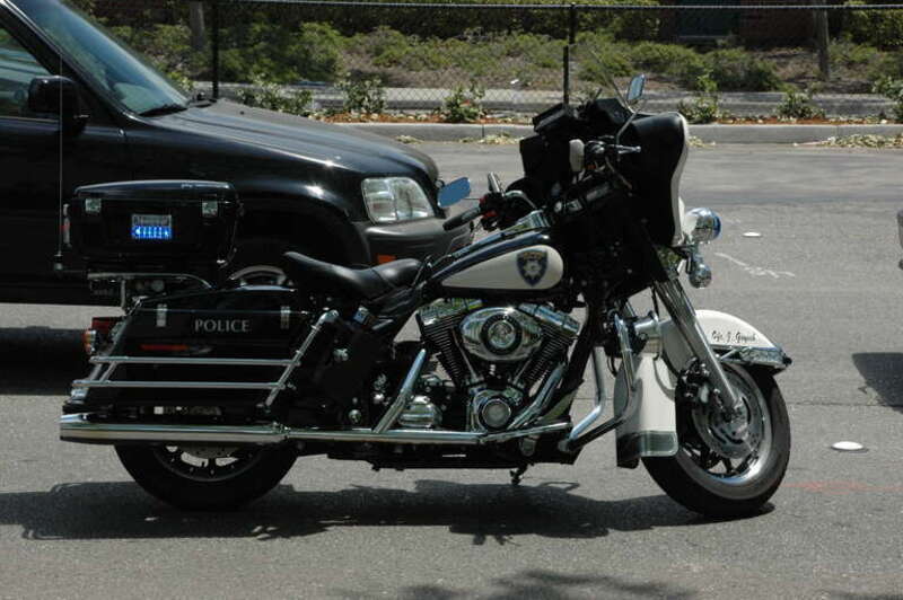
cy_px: 300
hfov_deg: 19.5
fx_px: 2632
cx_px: 452
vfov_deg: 13.0
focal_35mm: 105
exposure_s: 1/200
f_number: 11
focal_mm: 70
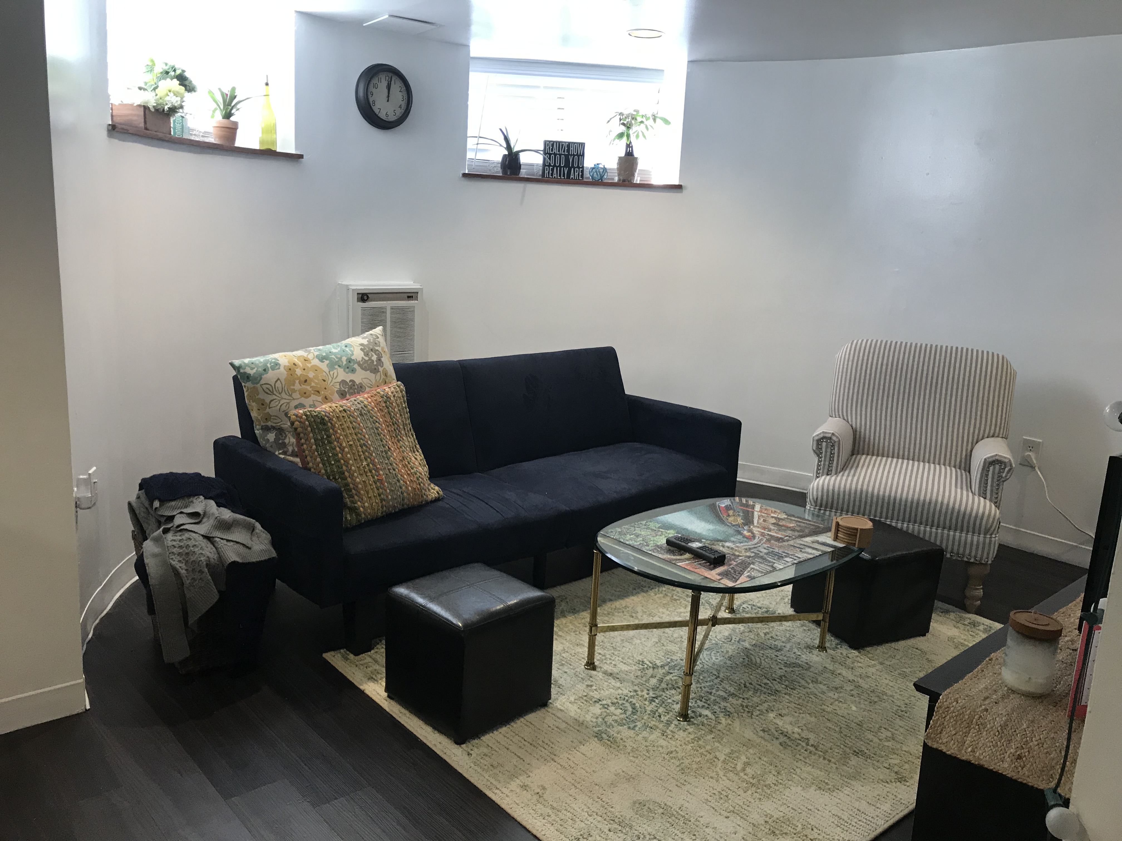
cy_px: 420
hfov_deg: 63.4
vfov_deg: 49.7
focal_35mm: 28
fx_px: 908
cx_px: 561
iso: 40
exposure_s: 1/24
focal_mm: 3.99
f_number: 1.8
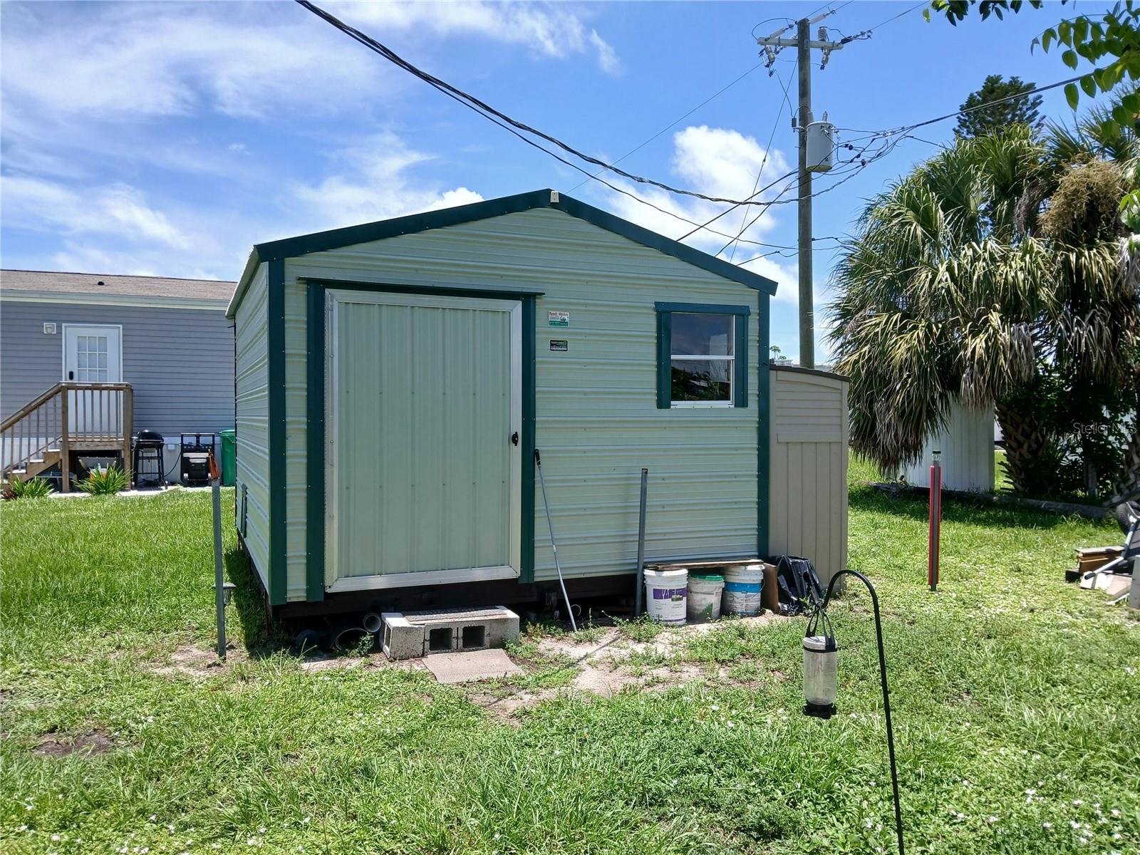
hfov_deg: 67.3
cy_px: 428
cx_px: 570
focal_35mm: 26
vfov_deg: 53.1
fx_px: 856
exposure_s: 1/503
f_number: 1.8
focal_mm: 3.98
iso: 20
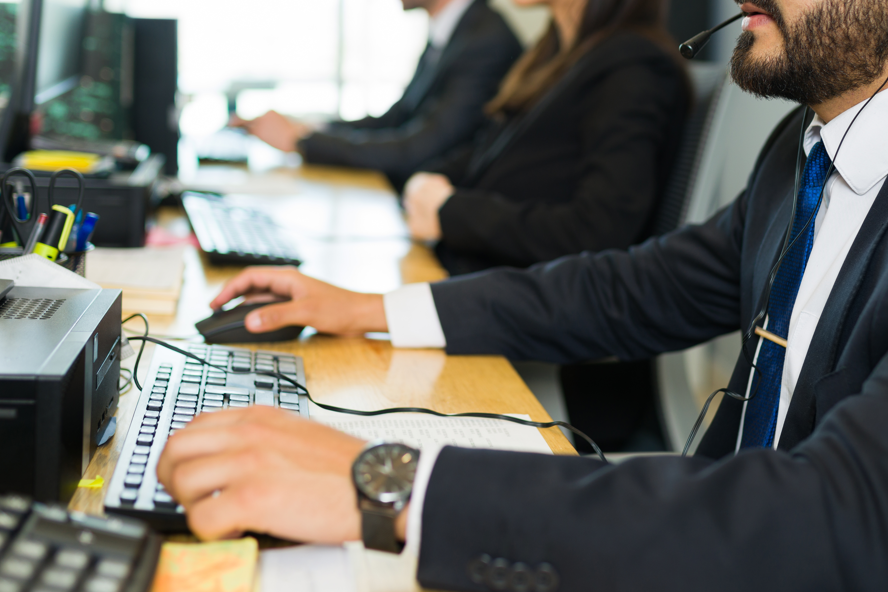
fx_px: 1480
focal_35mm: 60
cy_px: 212
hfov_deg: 33.3
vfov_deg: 22.6
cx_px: 531
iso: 100
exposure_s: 1/160
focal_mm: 35
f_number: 1.8
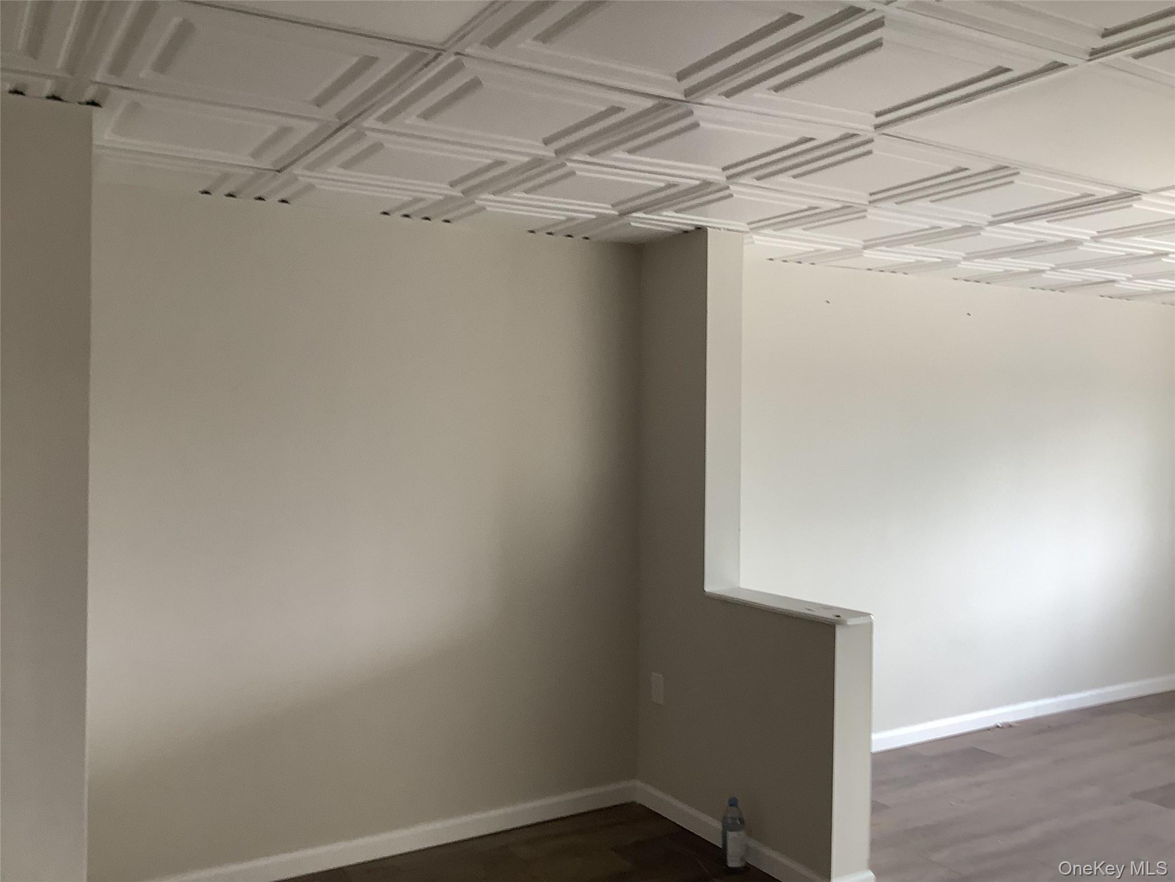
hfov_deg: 58.4
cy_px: 441
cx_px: 588
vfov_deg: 45.4
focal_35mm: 31
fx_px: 1052
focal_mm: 3.3
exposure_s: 1/60
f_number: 2.4
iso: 80
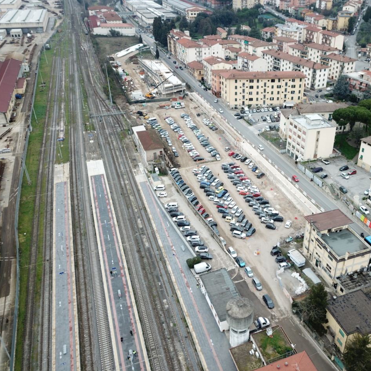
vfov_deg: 52.5
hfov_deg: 51.6
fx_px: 376
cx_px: 245
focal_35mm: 31
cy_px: 186
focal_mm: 4.73
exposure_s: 1/307
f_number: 2.2
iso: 100
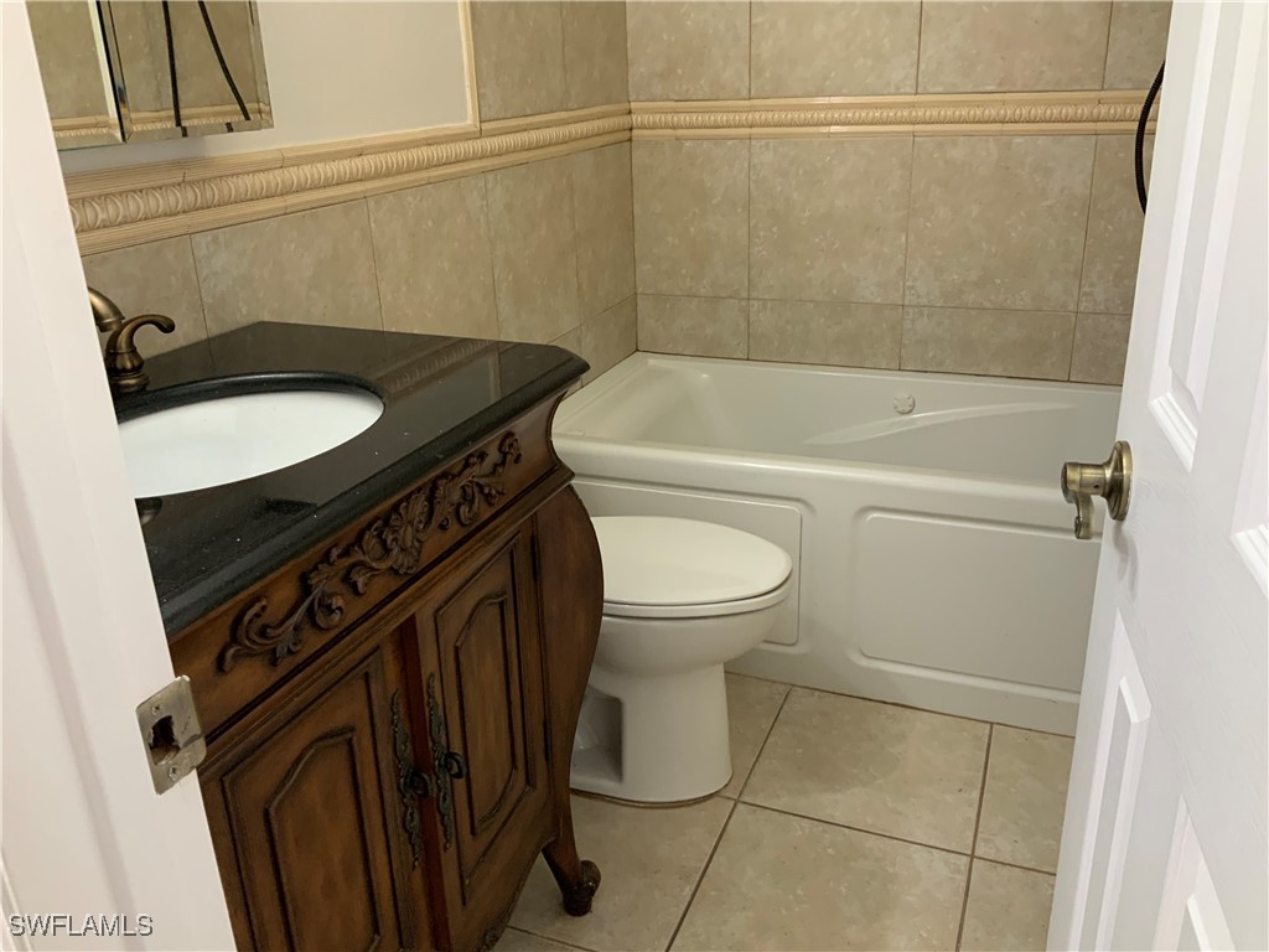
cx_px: 634
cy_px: 476
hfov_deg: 61.7
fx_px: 1063
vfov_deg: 48.2
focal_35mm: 29
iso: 125
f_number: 1.8
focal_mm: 3
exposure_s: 1/60
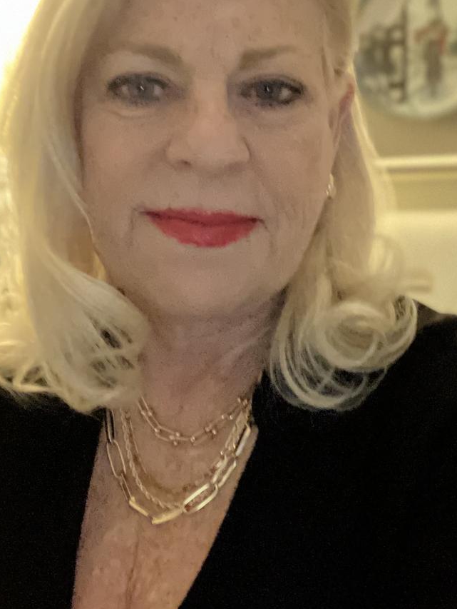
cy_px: 193
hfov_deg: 30.3
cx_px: 236
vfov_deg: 39.1
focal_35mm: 48
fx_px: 844
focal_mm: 2.87
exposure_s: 1/15
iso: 1600
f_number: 2.2
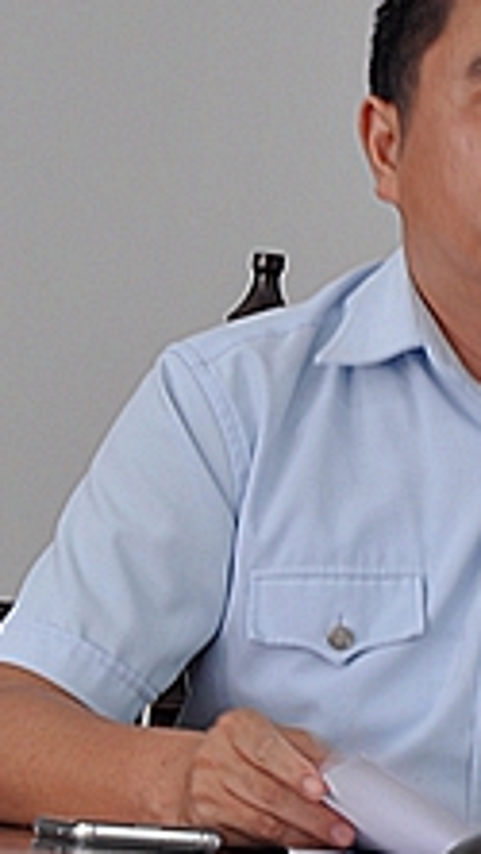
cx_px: 537
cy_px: 308
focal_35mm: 237
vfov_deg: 9.1
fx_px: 5370
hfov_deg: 5.1
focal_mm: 48
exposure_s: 1/6
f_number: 4.8
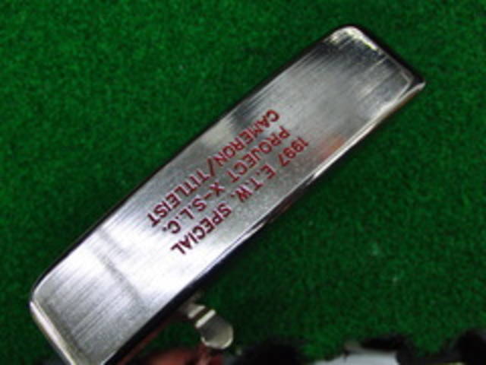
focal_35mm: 37
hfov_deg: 50.1
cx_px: 243
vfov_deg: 38.7
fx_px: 519
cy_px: 182
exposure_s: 1/80
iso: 250
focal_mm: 6.42
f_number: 3.6
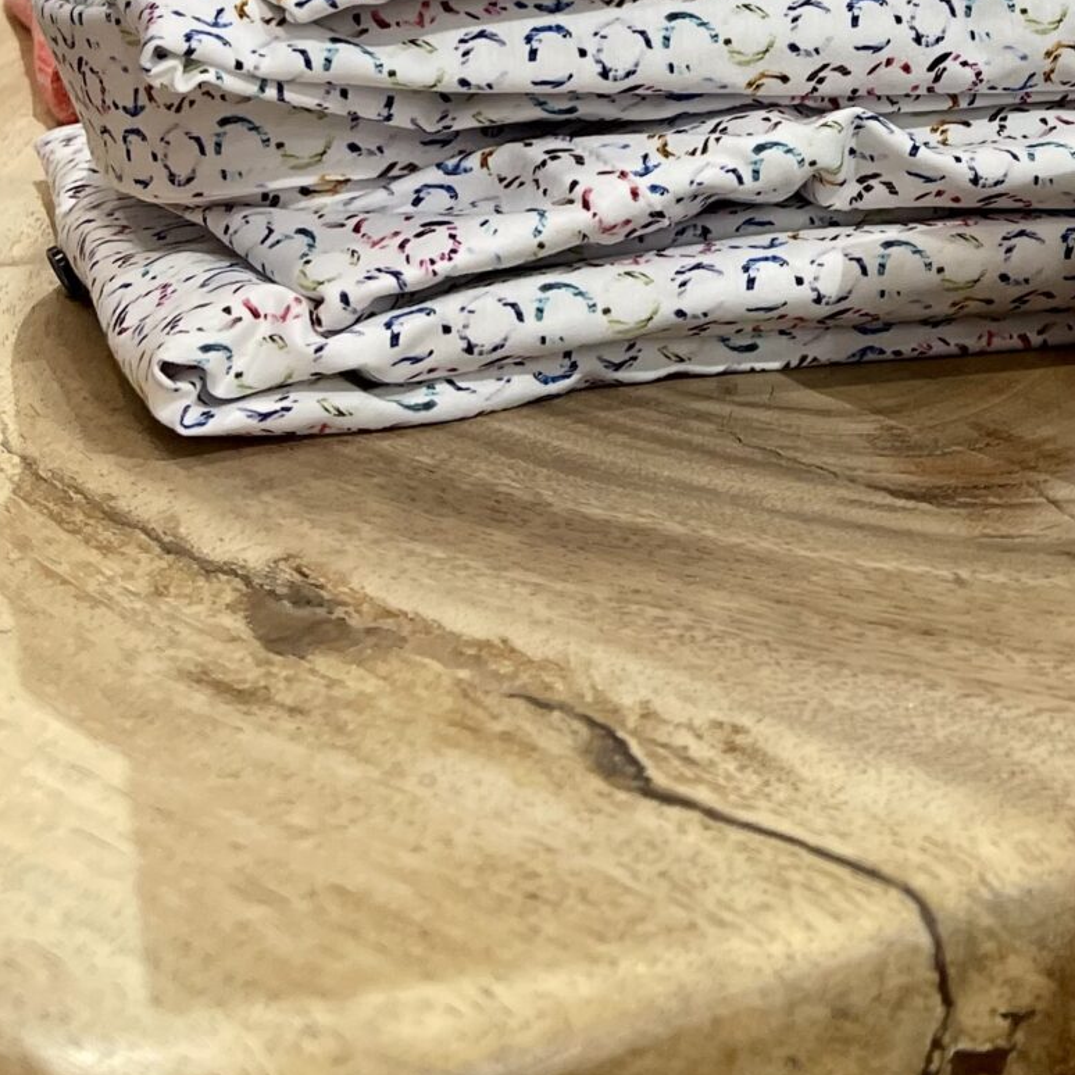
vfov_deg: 20.5
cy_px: -375
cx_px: 1254
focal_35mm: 76
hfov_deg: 21.3
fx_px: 2670
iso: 100
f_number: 1.6
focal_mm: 5.1
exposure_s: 1/100
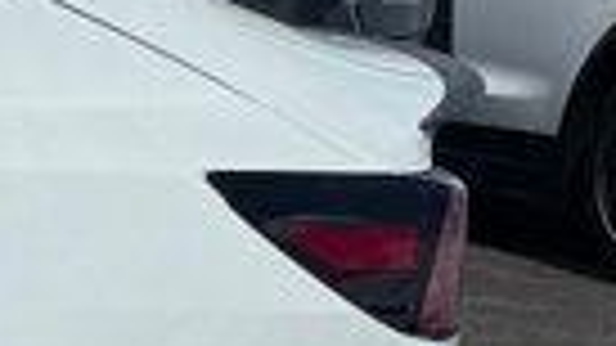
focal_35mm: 196
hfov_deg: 8.1
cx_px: -1596
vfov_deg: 6.1
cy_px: 625
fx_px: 3201
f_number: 1.78
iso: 80
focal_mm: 6.76
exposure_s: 1/11905
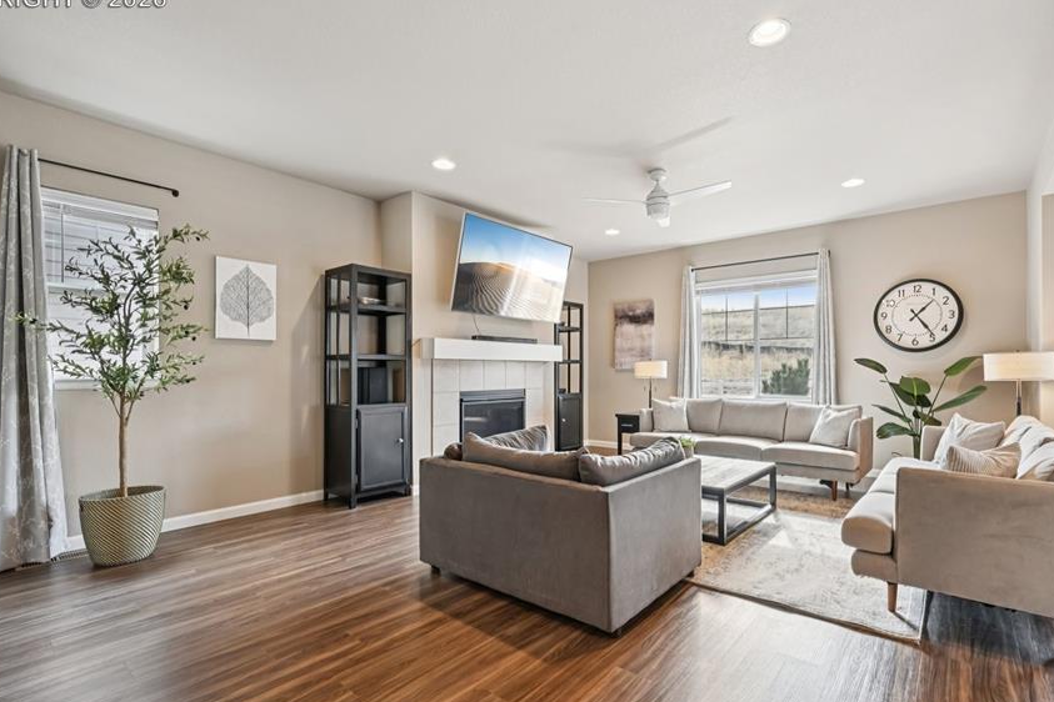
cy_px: 365
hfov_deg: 93.1
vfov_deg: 70.4
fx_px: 498
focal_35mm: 17
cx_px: 561
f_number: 10
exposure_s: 1/15
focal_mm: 14
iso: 400
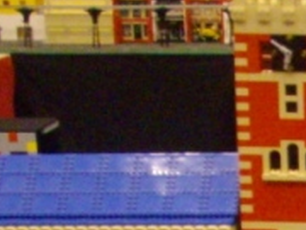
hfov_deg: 8.6
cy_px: 550
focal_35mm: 210
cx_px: 734
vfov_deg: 6.7
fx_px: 1856
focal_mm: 6.2
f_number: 2.8
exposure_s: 1/10
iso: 400
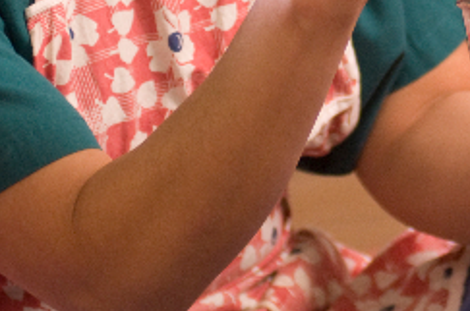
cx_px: 257
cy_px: -157
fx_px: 5147
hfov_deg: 5.2
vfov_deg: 3.5
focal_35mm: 395
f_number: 2.8
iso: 640
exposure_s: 1/50
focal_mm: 80
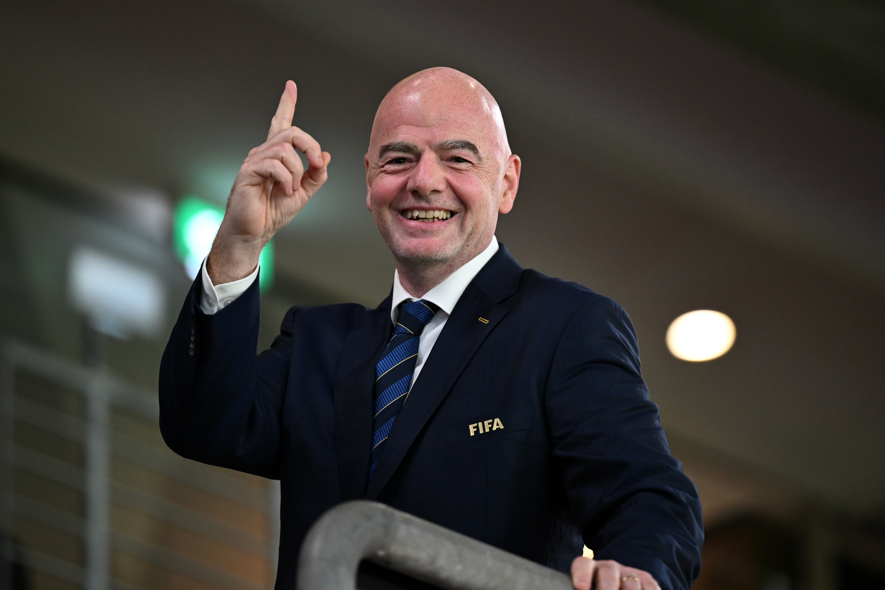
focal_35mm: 200
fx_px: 4916
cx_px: 442
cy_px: 295
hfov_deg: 10.3
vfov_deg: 6.9
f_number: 2.8
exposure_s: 1/100
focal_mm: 200
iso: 1600
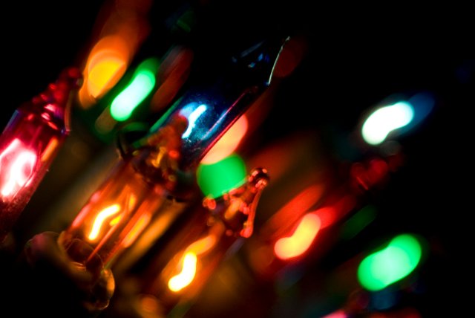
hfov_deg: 13.0
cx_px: 238
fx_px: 2080
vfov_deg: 8.7
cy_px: 159
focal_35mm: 158
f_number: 4
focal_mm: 105
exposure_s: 1/200
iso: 100
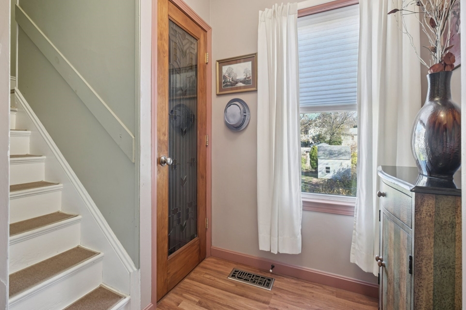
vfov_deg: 73.7
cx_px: 225
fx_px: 207
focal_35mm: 16
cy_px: 146
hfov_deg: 96.7
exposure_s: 1/10
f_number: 5.6
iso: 400
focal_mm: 10
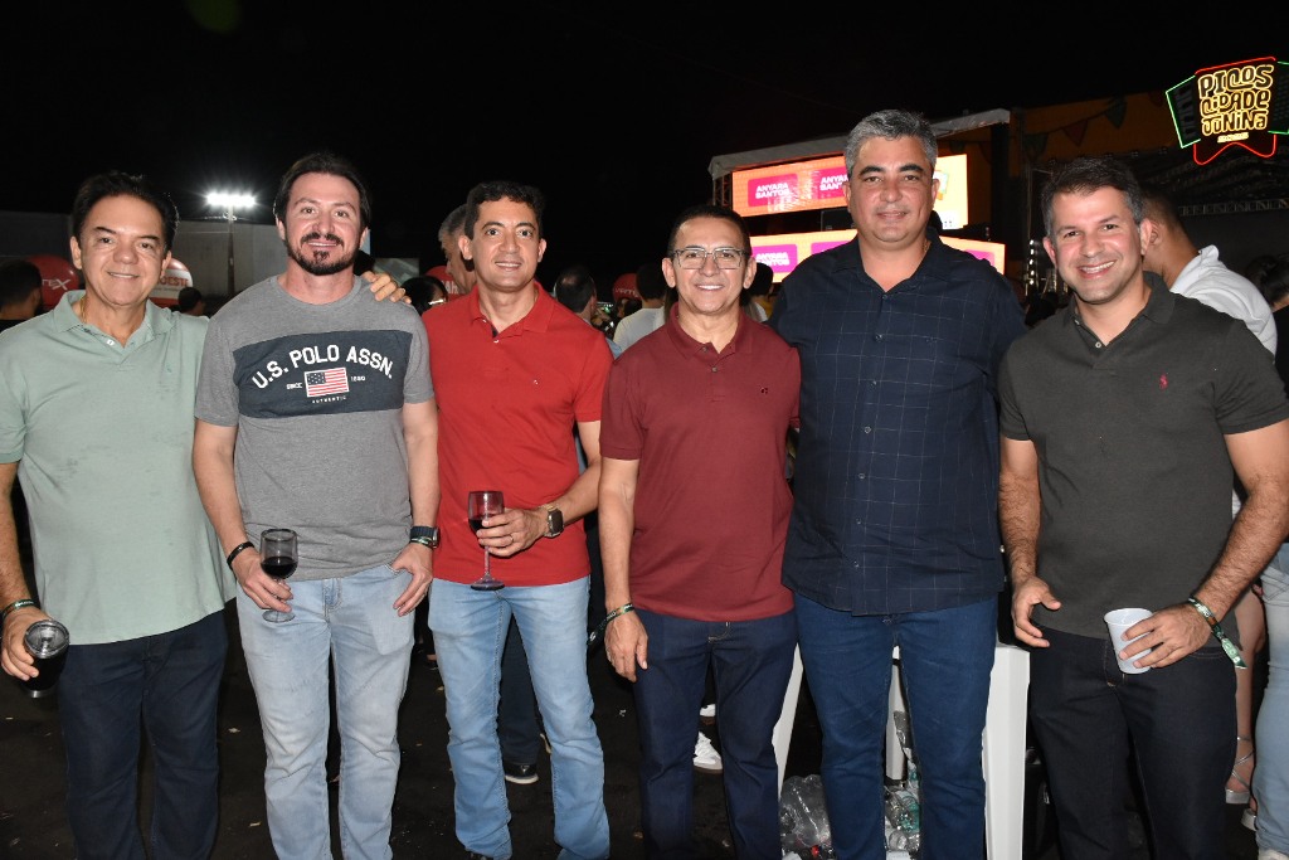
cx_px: 644
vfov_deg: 47.9
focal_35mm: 27
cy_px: 430
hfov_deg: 67.4
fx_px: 967
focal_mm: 18
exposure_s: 1/100
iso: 2000
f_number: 6.3
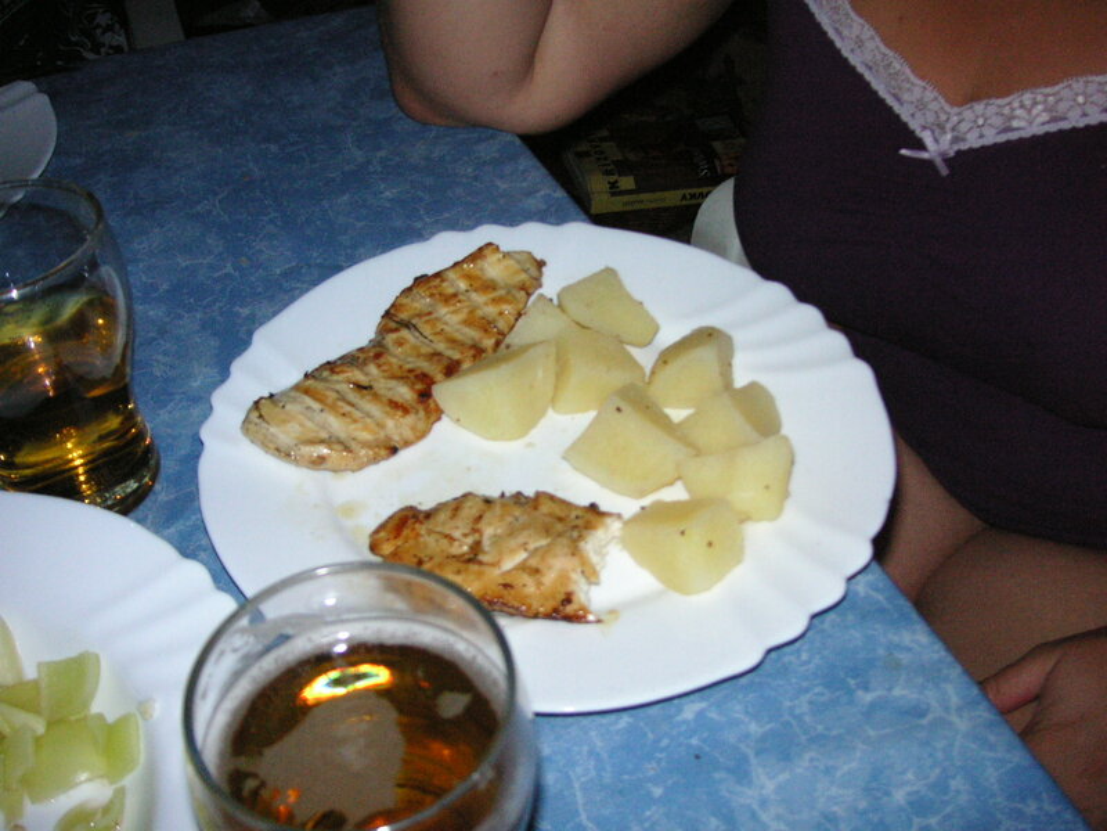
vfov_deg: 38.7
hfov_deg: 50.1
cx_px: 554
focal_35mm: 37
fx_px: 1183
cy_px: 416
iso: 160
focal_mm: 6.1
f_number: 2.8
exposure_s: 1/45
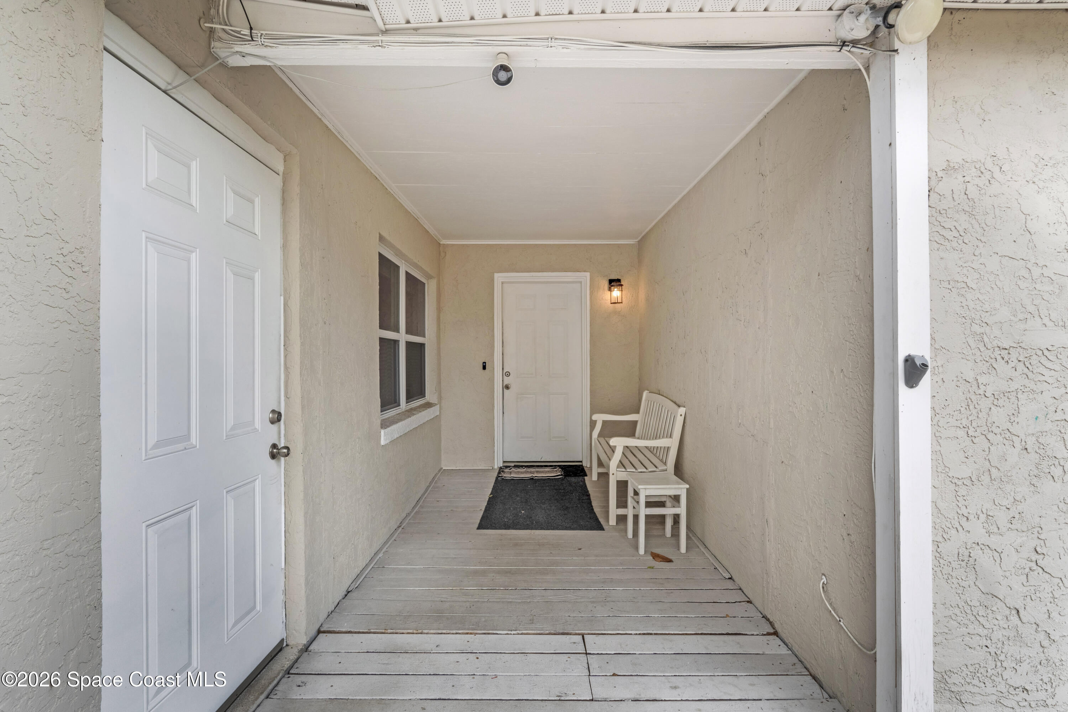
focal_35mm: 16
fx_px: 489
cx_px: 534
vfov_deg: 72.1
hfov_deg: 95.0
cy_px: 356
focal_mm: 11
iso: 250
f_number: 9
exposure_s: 1/1000
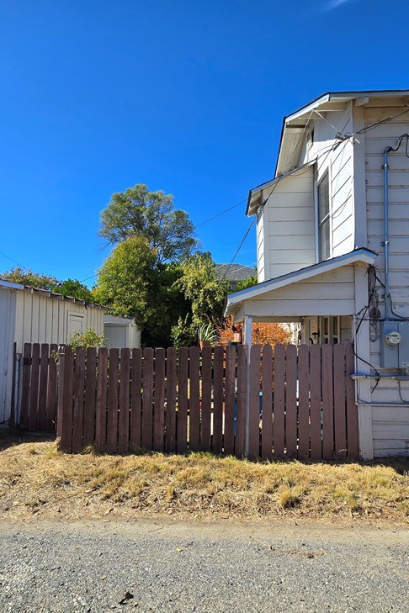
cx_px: 203
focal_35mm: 19
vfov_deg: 86.9
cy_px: 319
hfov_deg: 64.6
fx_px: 324
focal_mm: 2.2
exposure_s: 1/1874
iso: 50
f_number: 2.2
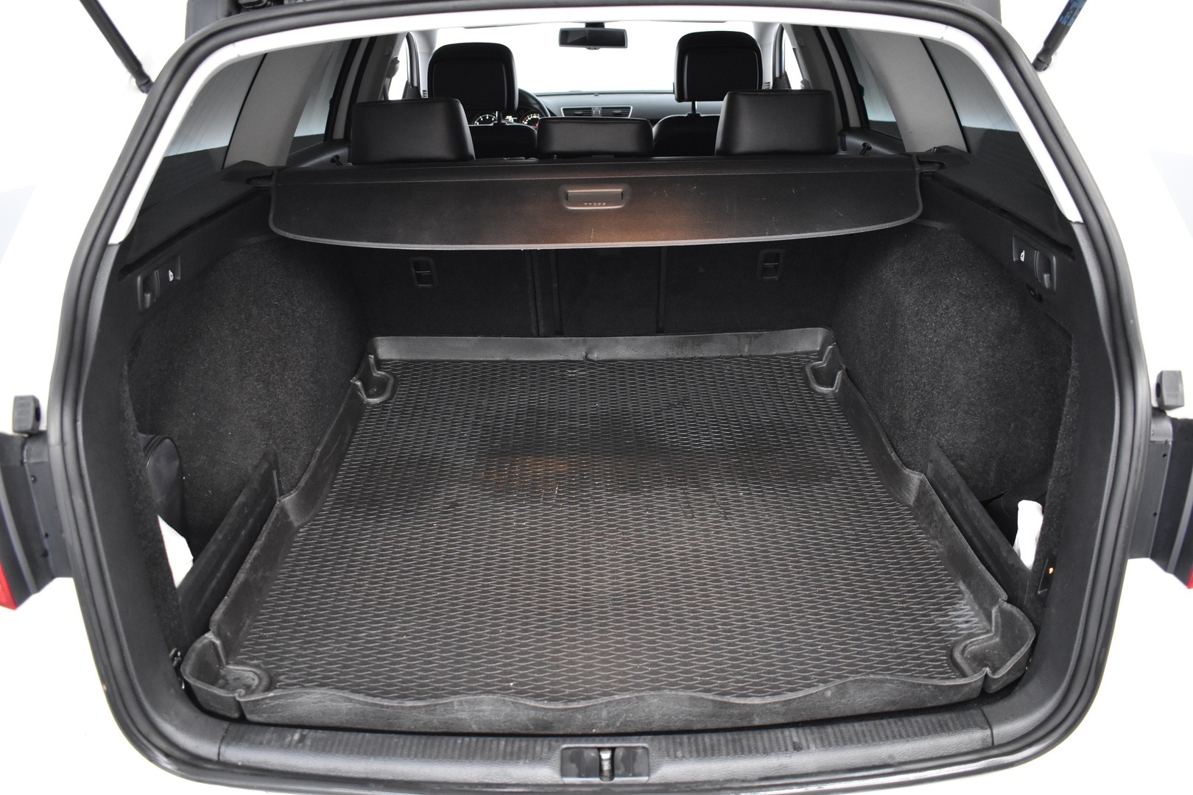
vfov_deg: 47.9
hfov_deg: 67.4
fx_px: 895
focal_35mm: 27
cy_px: 398
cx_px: 596
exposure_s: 1/30
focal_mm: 18
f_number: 3.5
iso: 2500
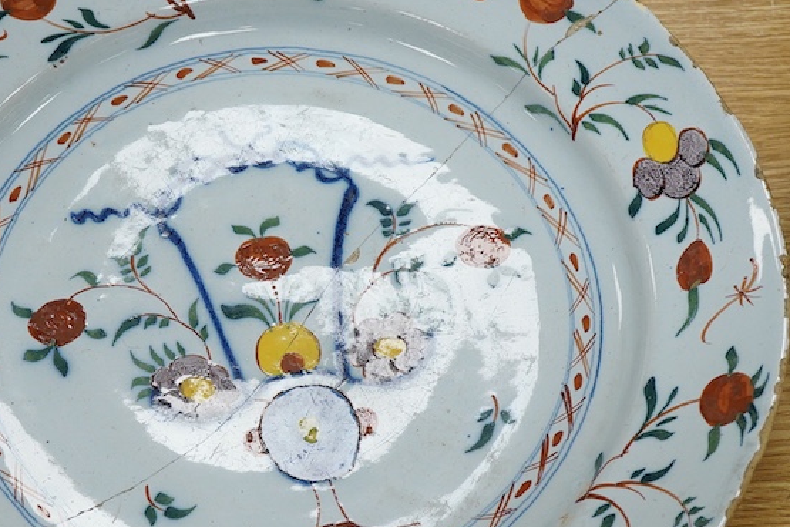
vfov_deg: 18.6
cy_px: 377
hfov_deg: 27.5
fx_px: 1602
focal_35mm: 73
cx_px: 233
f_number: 9
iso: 1250
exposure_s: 1/125
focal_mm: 30
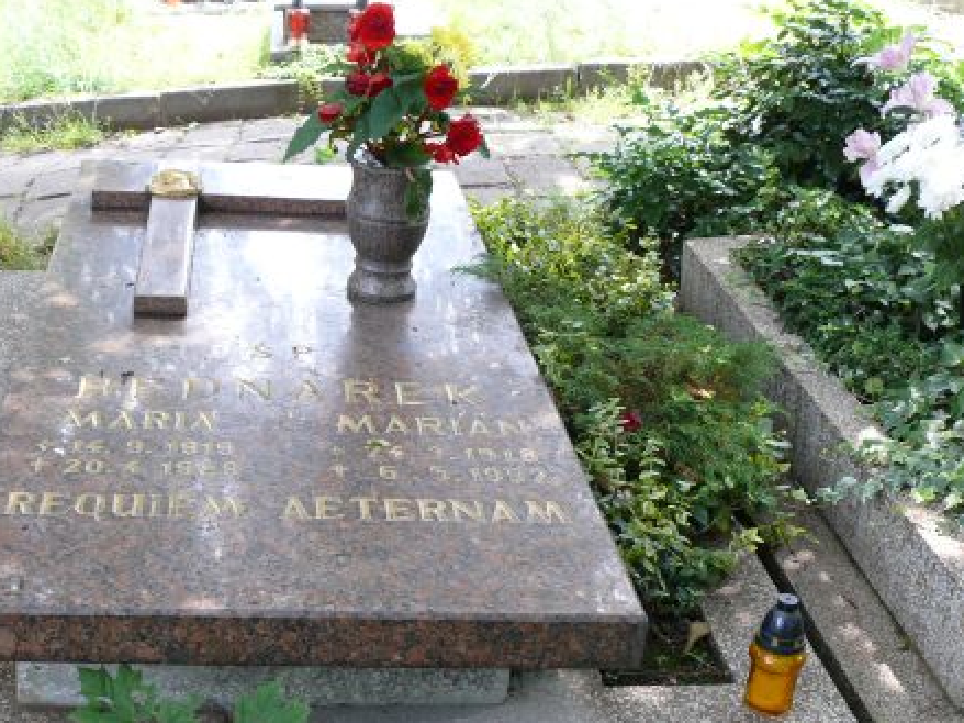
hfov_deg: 37.1
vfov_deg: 28.4
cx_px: 327
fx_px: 1420
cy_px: 483
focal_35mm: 51
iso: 100
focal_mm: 7.4
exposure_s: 1/100
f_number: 2.8
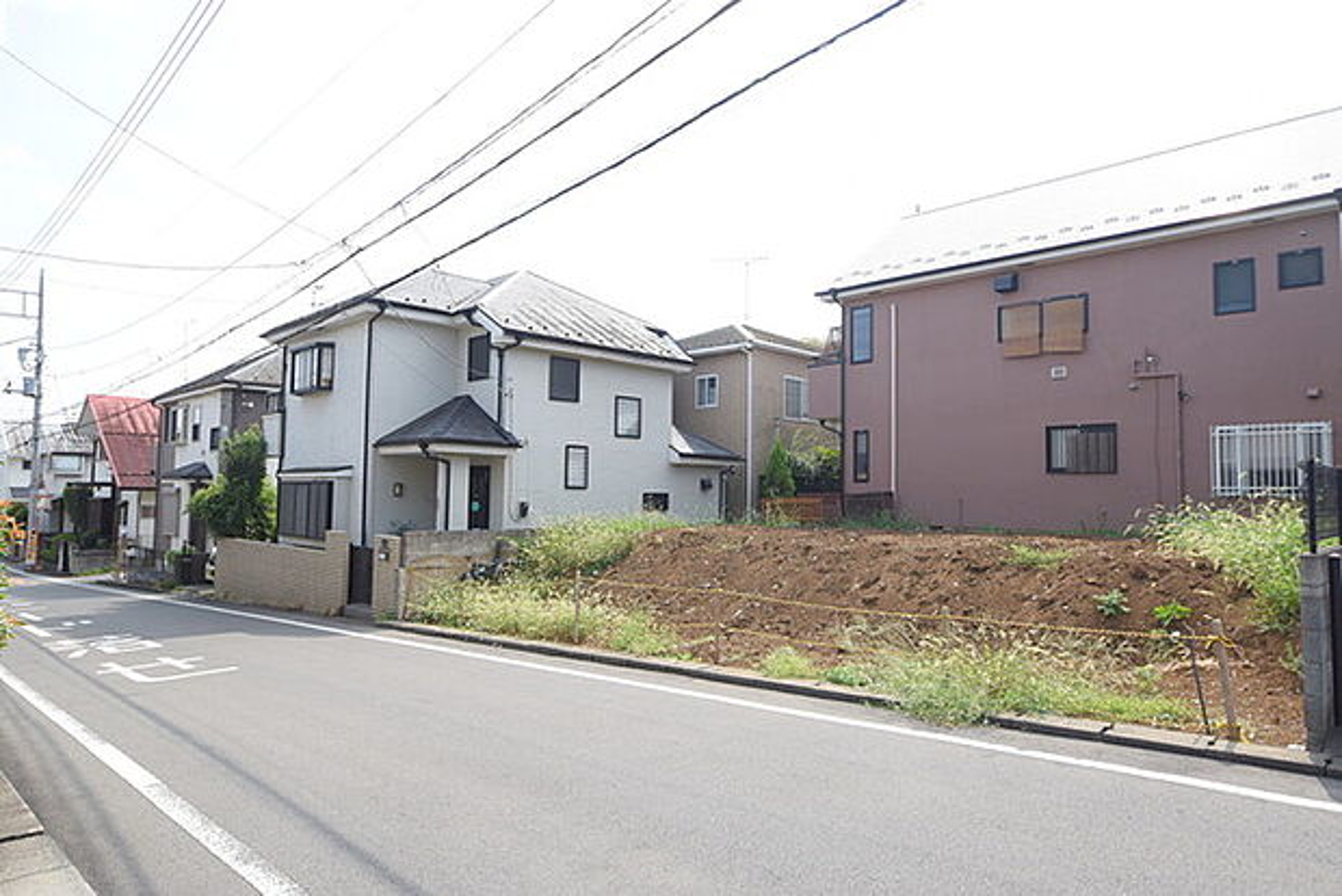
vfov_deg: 59.5
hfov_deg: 81.2
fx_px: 783
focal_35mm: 21
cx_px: 671
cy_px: 448
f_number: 8
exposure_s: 1/250
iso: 220
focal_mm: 14
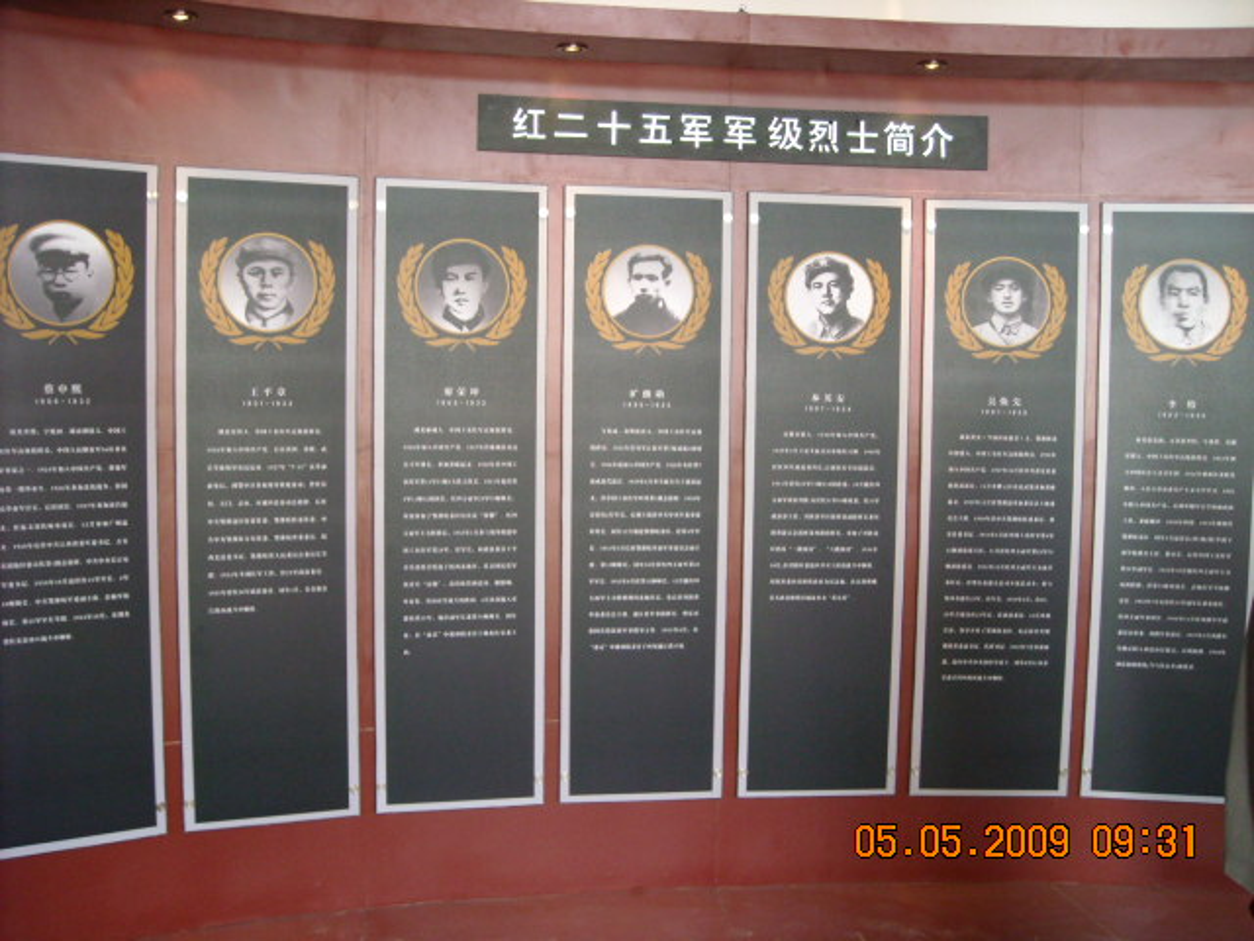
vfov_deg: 40.7
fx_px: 1268
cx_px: 627
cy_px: 470
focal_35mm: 35
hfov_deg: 52.6
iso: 282
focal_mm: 5.7
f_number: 2.8
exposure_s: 1/60
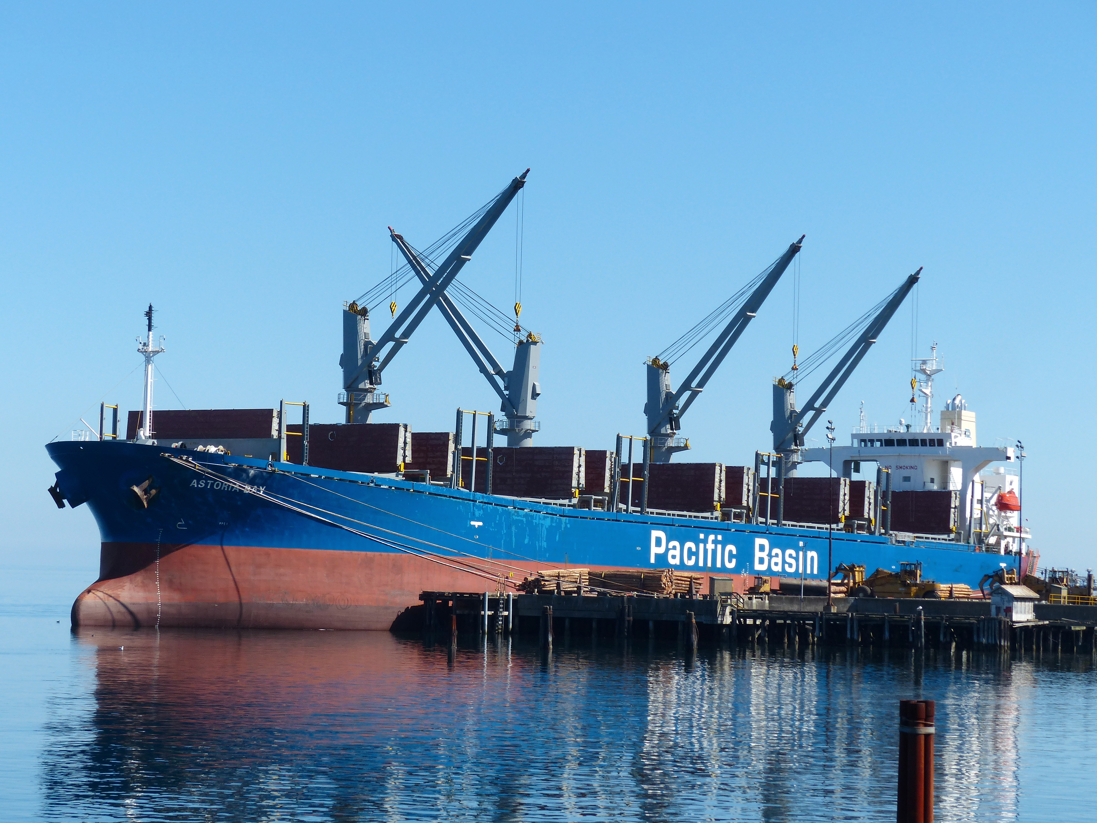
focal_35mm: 102
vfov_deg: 14.5
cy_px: 412
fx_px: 3232
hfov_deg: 19.3
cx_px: 548
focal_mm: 18.3
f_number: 4
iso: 100
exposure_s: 1/1300
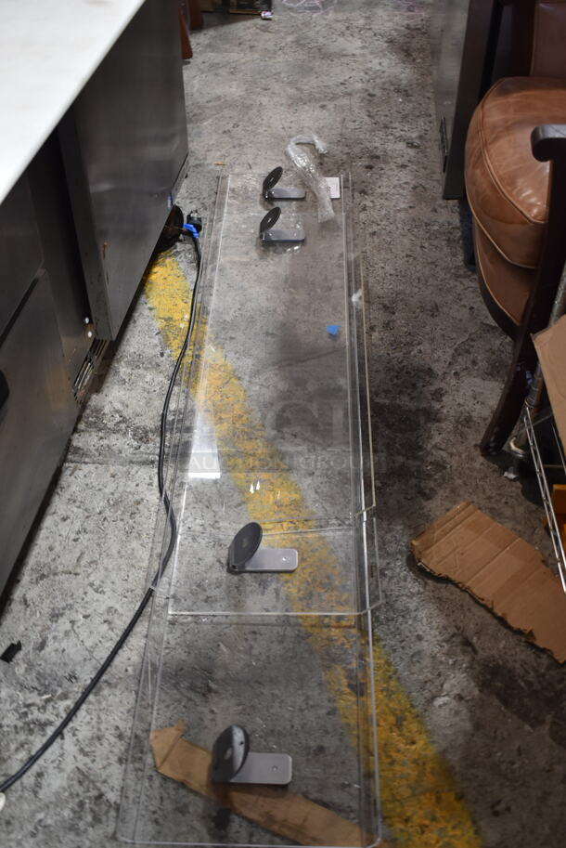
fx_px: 883
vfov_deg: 51.3
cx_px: 283
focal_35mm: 38
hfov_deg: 35.5
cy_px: 424
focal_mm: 25
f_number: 4
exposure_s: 1/60
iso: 500
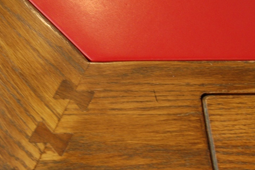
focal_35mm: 56
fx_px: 396
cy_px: 134
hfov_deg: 35.5
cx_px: 100
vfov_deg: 23.8
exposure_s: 1/13
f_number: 3.8
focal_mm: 20
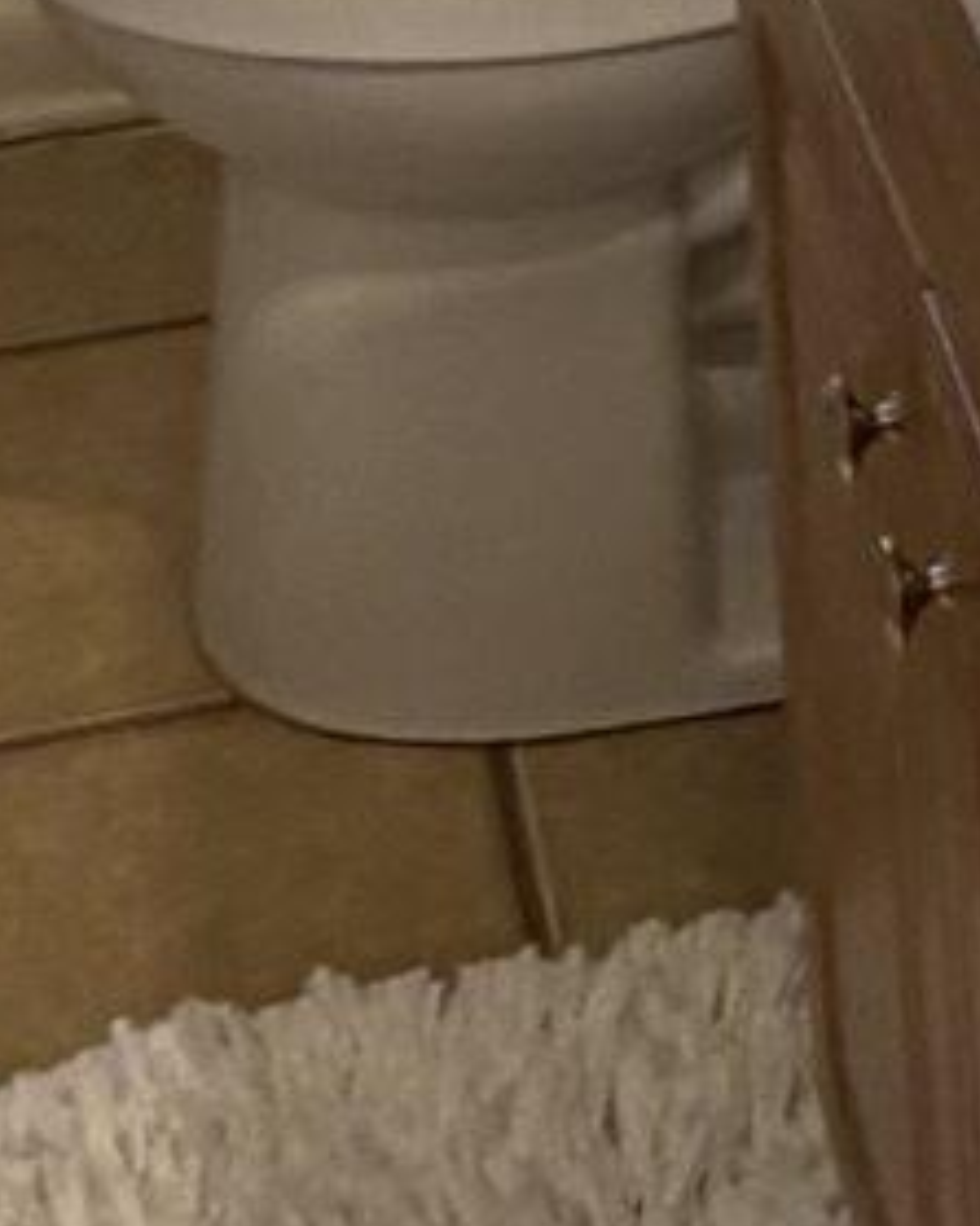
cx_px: 646
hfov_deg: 13.6
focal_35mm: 113
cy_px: -1718
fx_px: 4099
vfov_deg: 12.9
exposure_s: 1/60
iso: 160
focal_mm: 2.22
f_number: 2.2
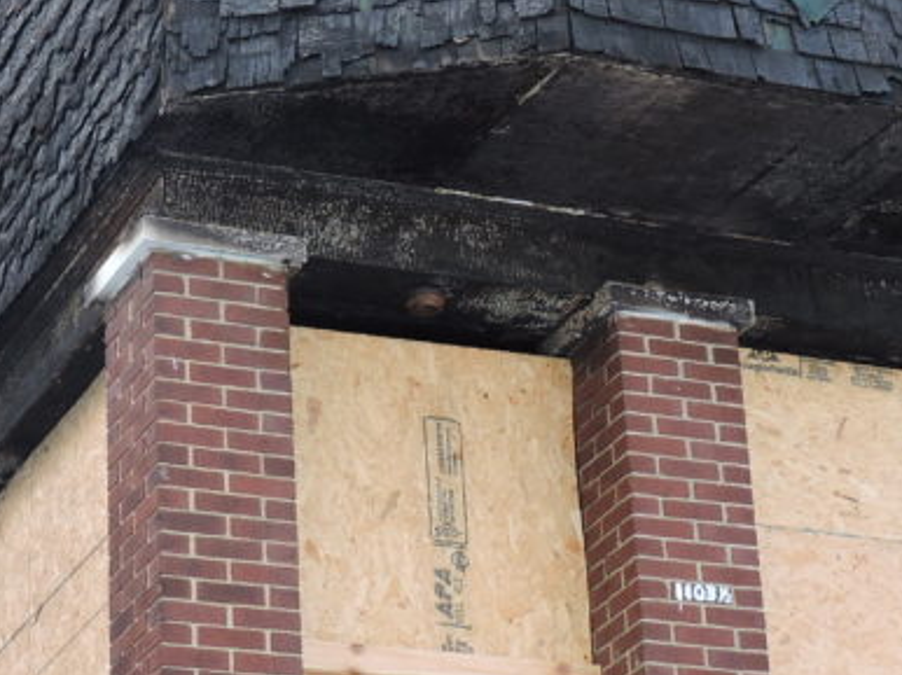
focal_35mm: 134
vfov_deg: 11.0
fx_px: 3490
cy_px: 190
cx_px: 449
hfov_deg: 14.7
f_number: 3.5
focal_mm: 8.4
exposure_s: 1/125
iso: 100
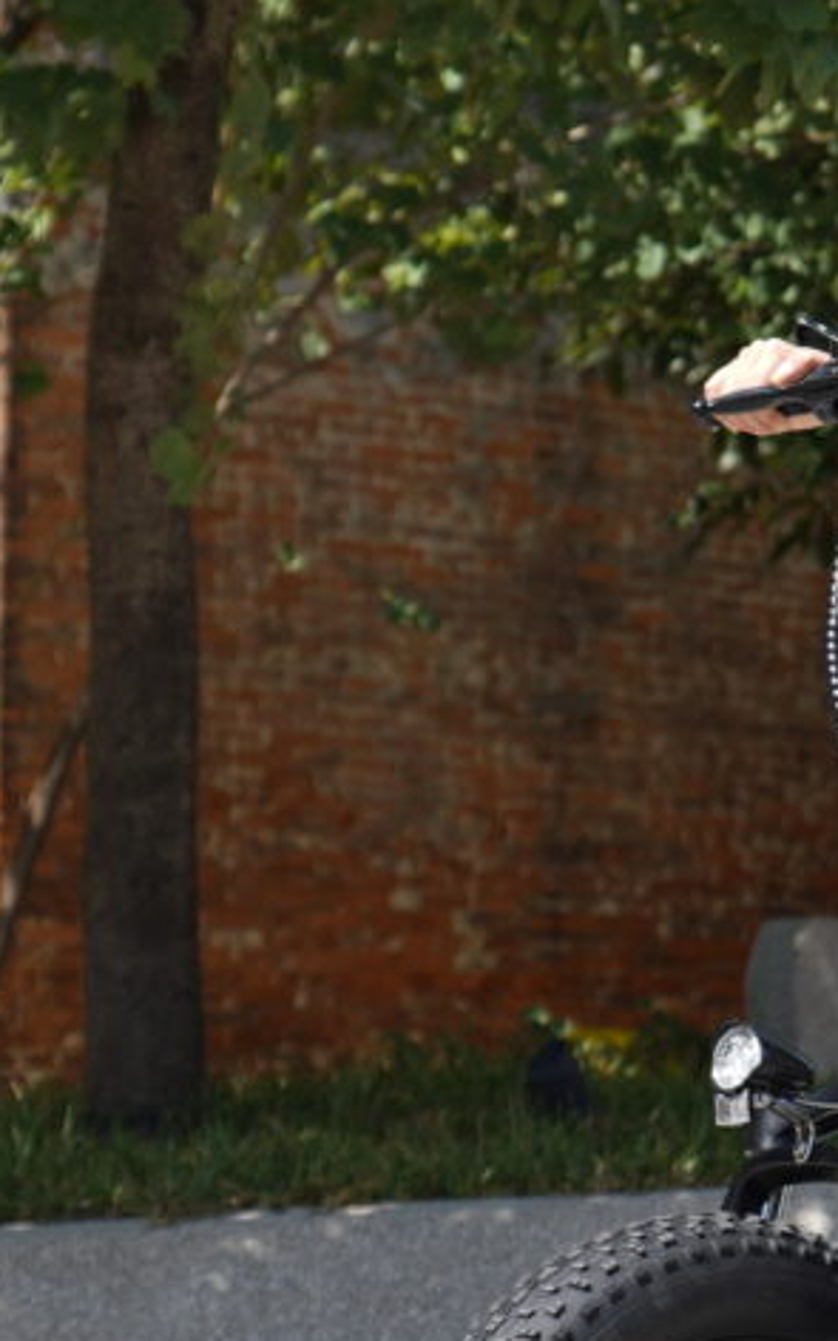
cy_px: 673
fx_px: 5298
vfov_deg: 14.4
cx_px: 213
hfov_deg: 9.0
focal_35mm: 145
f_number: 3.2
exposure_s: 1/640
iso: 64
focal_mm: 35
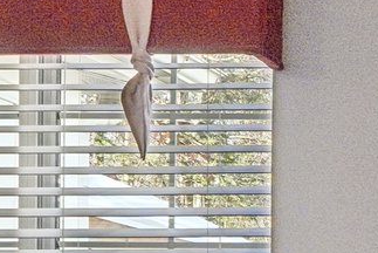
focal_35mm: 95
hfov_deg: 15.9
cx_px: 795
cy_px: 392
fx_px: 998
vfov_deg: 13.5
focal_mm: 10
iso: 400
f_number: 8
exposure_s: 1/30
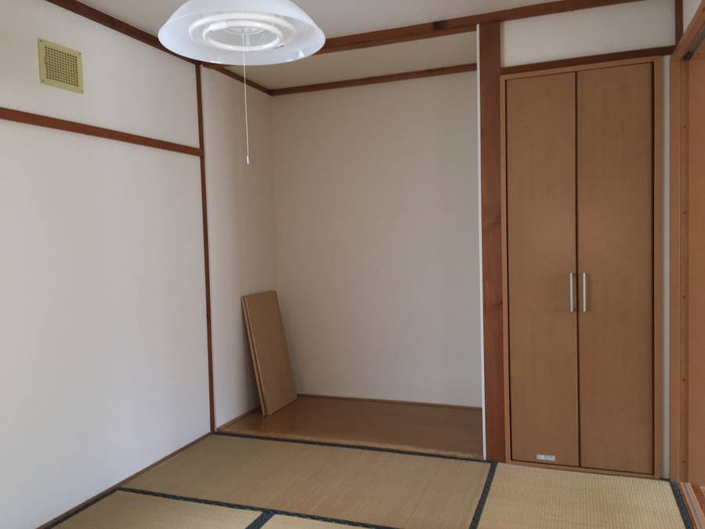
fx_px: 591
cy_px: 264
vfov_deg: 48.2
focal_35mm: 29
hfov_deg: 61.7
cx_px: 352
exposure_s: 1/30
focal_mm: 4.15
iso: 64
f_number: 2.2
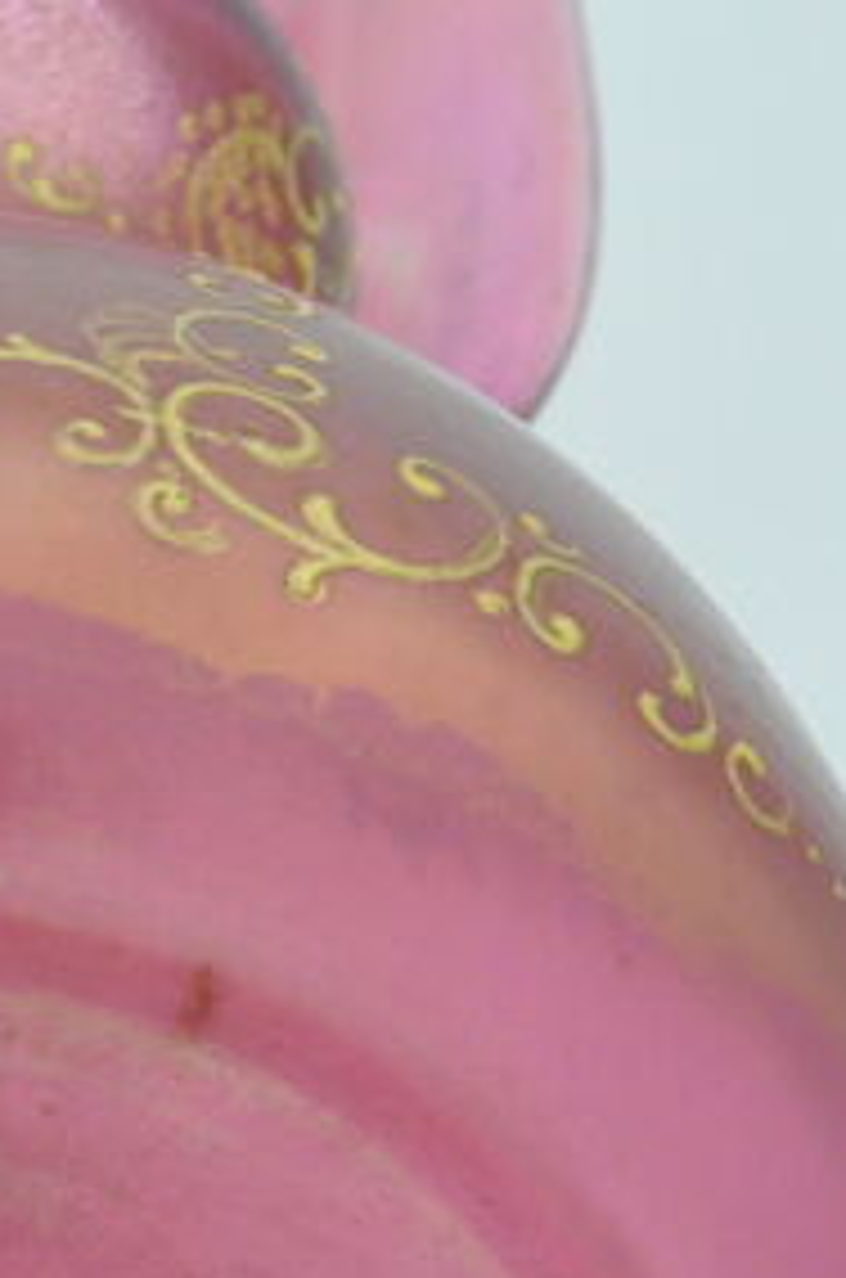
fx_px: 15231
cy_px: 736
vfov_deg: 4.8
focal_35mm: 430
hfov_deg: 3.2
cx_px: -58
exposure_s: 1/250
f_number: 22
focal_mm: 90
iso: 3200
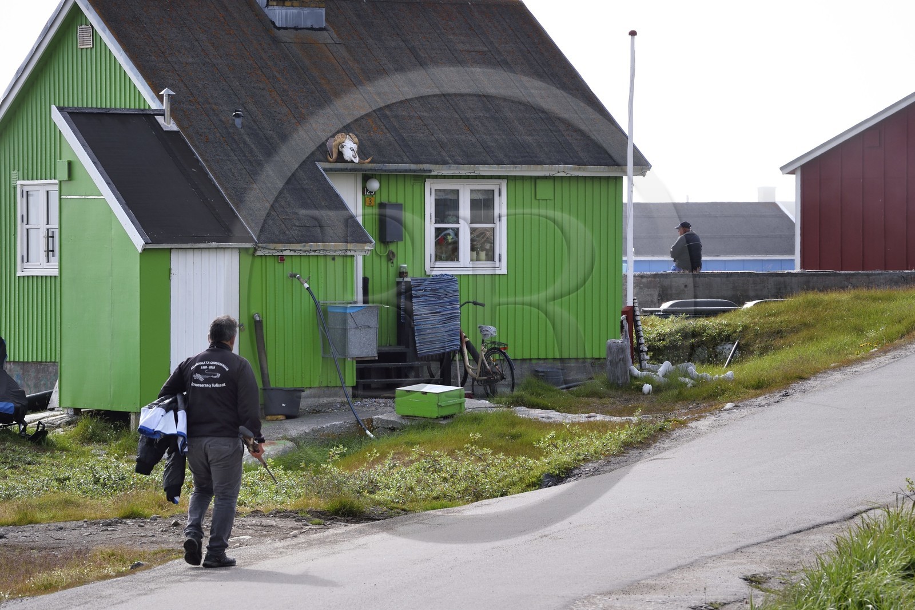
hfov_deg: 11.1
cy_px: 305
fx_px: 4701
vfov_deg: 7.4
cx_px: 458
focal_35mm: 185
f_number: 10
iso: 200
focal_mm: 185
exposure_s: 1/320
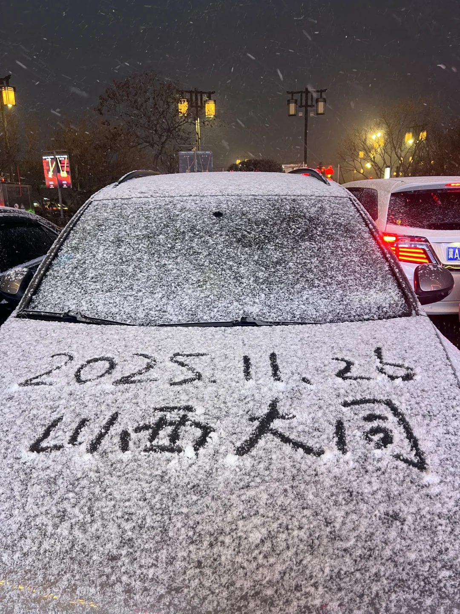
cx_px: 230
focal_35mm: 26
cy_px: 307
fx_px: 461
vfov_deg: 67.3
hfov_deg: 53.1
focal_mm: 5.7
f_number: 1.5
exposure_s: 1/50
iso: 160
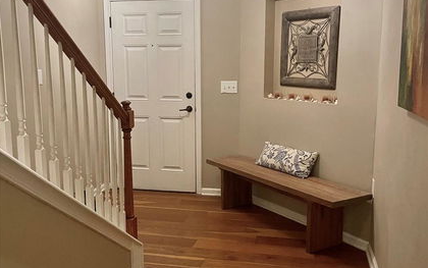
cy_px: 132
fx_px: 327
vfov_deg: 44.6
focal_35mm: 28
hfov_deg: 66.4
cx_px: 211
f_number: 1.6
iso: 400
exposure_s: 1/60
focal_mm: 4.2
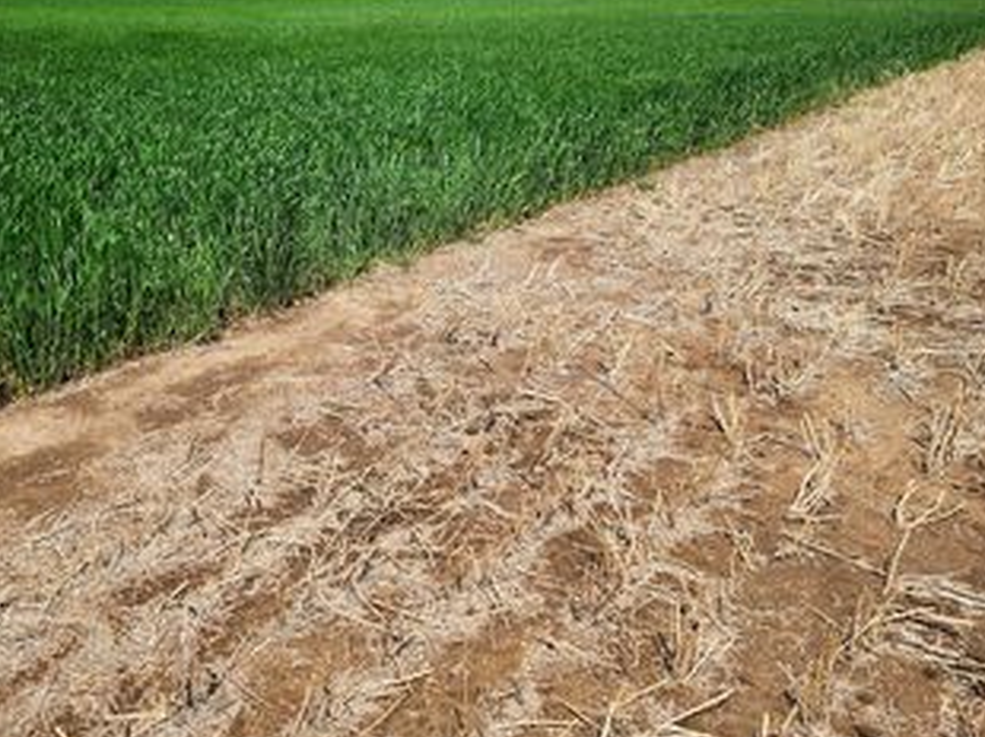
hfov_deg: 56.2
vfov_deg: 43.4
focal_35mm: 32
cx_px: 367
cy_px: 233
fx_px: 910
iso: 12
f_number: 1.8
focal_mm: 6.4
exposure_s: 1/1667
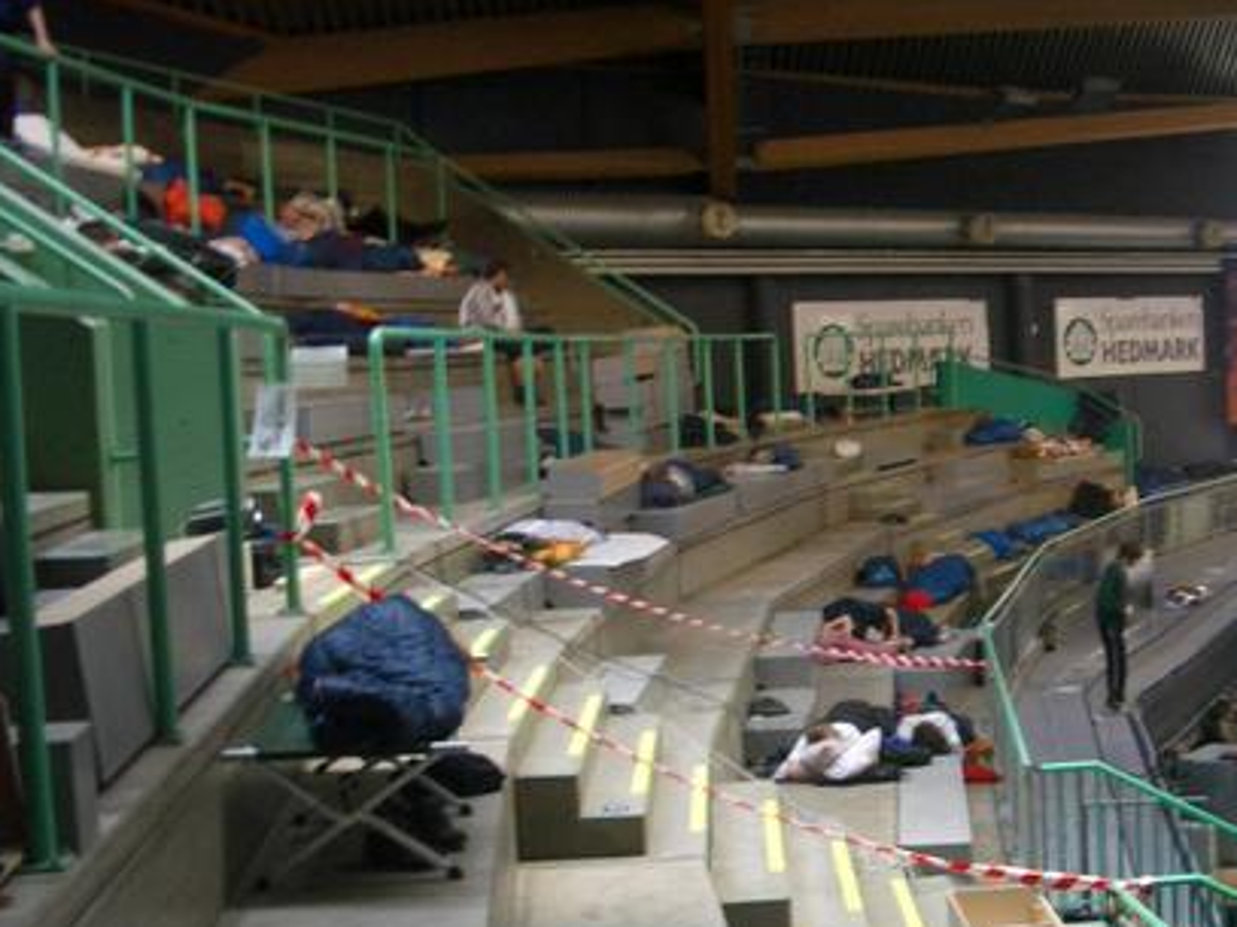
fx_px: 1965
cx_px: 897
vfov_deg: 26.5
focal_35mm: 55
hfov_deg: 34.4
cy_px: 483
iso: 100
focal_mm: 5.8
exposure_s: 1/8
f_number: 2.6
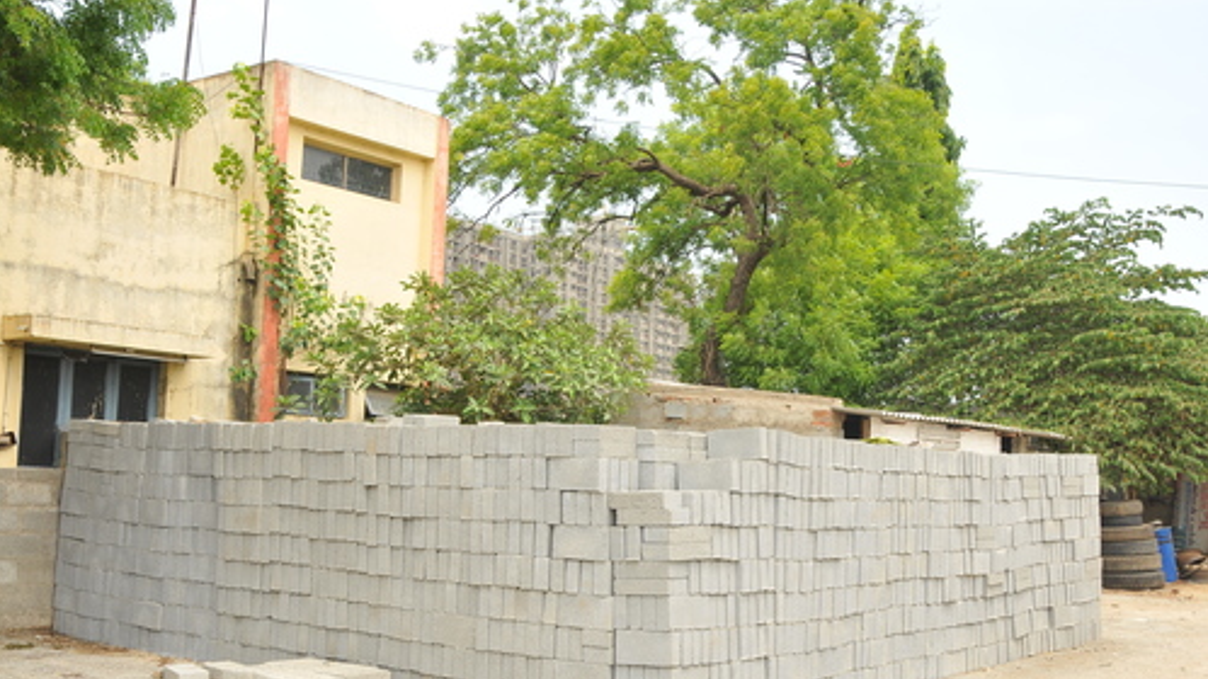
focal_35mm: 41
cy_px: 388
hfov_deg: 49.4
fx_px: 1313
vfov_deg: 29.0
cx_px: 604
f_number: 8
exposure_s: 1/125
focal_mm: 26
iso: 250
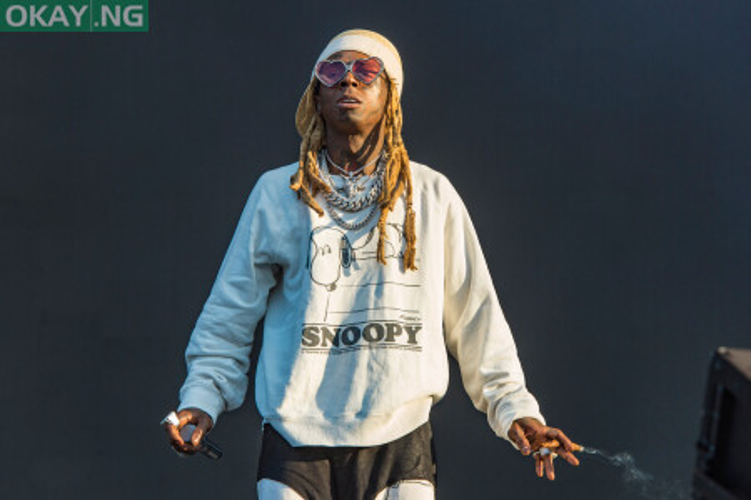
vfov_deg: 8.9
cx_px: 376
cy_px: 250
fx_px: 3233
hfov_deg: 13.2
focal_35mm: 155
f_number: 6.3
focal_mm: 155
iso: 800
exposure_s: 1/1000
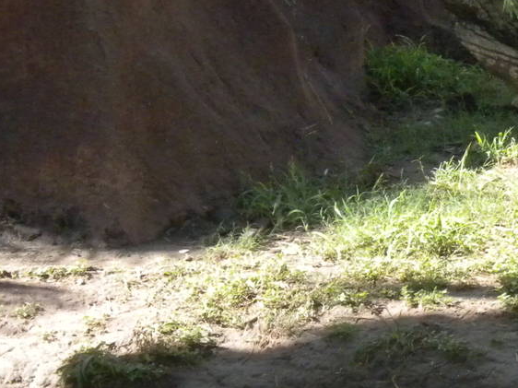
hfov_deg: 8.1
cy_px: 191
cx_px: 584
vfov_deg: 6.1
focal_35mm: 242
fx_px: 3620
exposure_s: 1/492
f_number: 5.1
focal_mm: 15
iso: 400
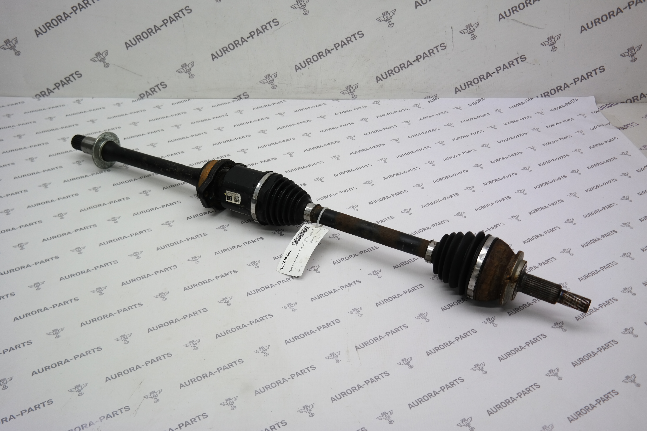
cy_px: 216
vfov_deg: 36.9
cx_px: 324
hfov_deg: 53.1
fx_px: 647
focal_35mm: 36
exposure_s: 1/100
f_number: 4
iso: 100
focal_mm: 24
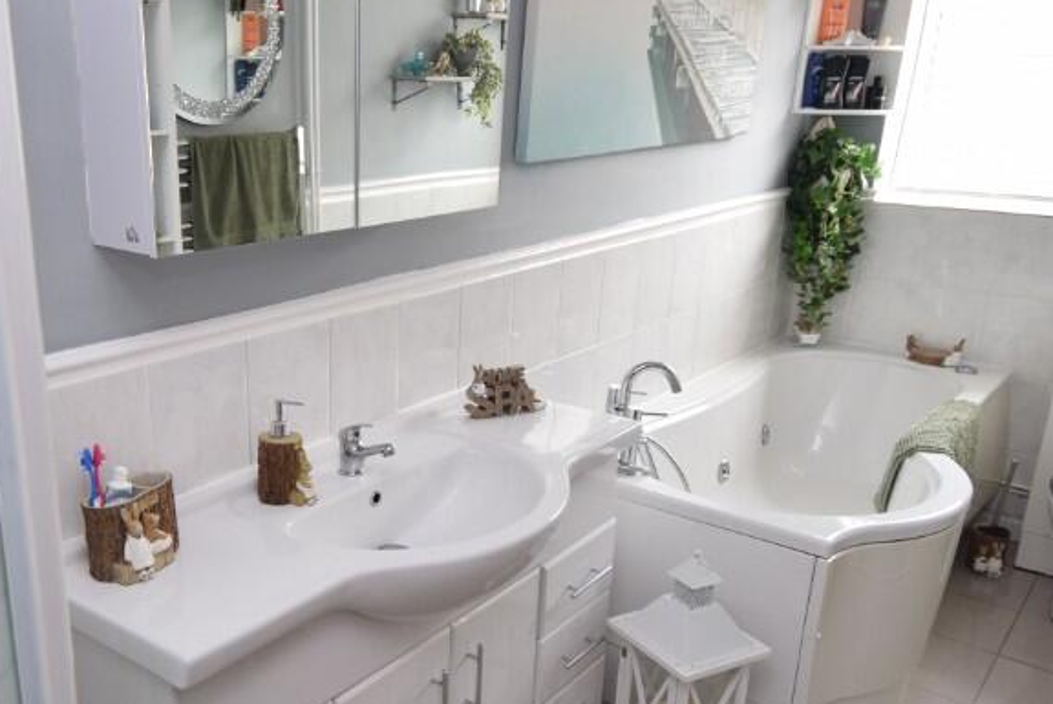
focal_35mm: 32
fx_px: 937
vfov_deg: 41.1
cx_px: 325
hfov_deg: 57.0
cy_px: 402
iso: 400
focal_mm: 12
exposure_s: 1/80
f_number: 4.5
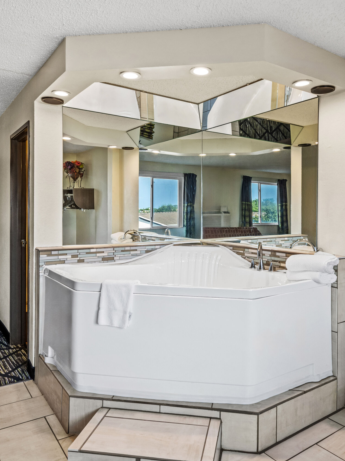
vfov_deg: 67.3
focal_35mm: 26
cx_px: 219
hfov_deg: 52.4
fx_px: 345
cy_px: 231
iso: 400
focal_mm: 18
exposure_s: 1/8
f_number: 9
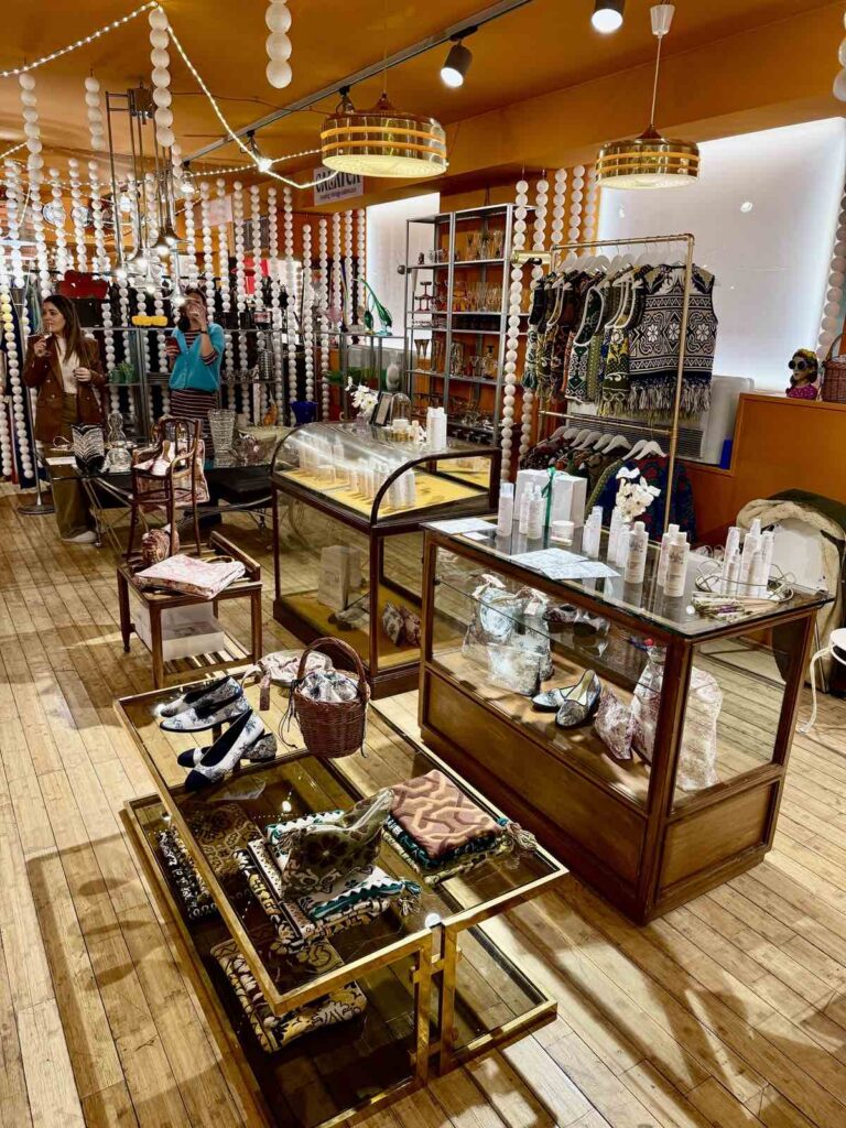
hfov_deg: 56.8
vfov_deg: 71.6
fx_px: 782
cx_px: 423
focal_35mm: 24
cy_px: 564
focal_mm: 6.76
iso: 160
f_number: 1.78
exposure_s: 1/100
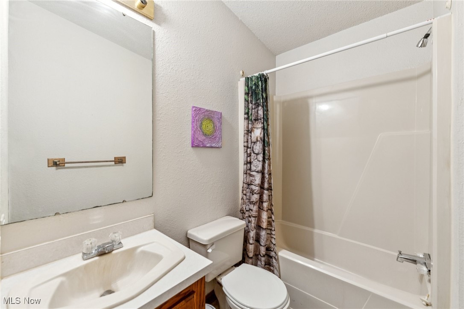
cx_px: 232
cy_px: 154
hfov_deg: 104.3
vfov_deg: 81.2
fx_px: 180
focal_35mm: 14
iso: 800
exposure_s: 1/60
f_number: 3.5
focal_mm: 14
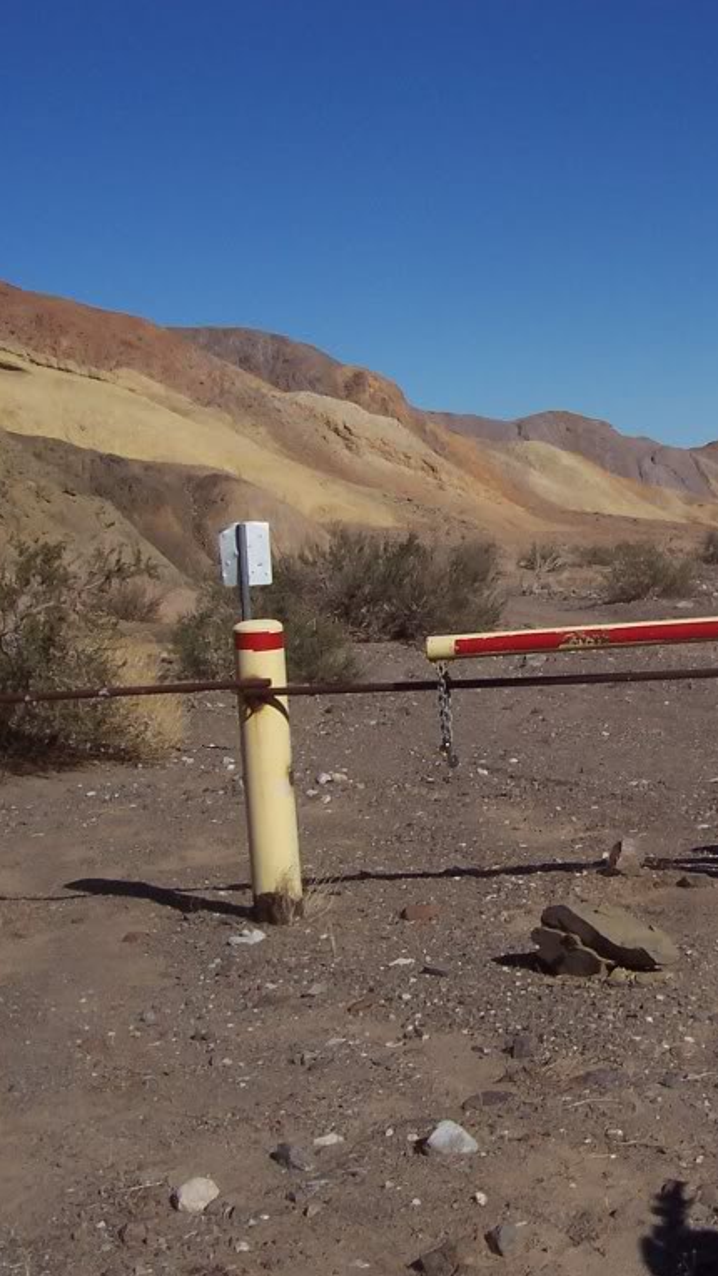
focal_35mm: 54
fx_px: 1827
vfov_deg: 38.5
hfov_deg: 21.3
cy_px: 638
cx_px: 743
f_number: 5.6
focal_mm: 5.6
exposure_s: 1/1000
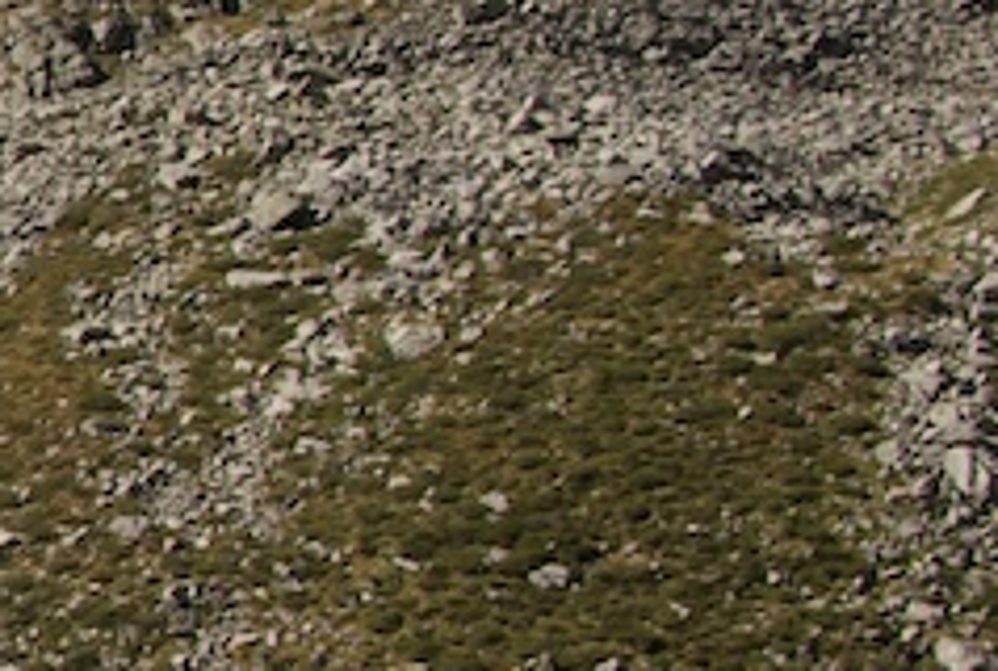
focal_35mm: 151
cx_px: -1342
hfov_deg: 11.4
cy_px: 367
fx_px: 4197
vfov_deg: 9.1
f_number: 10
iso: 100
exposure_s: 1/100
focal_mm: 20
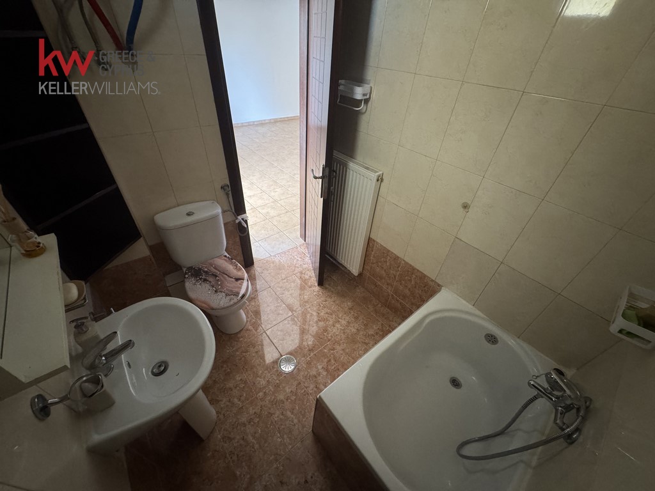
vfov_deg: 85.7
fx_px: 265
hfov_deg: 102.1
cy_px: 246
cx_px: 328
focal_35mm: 14
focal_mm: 2.22
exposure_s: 1/60
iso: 800
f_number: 2.2
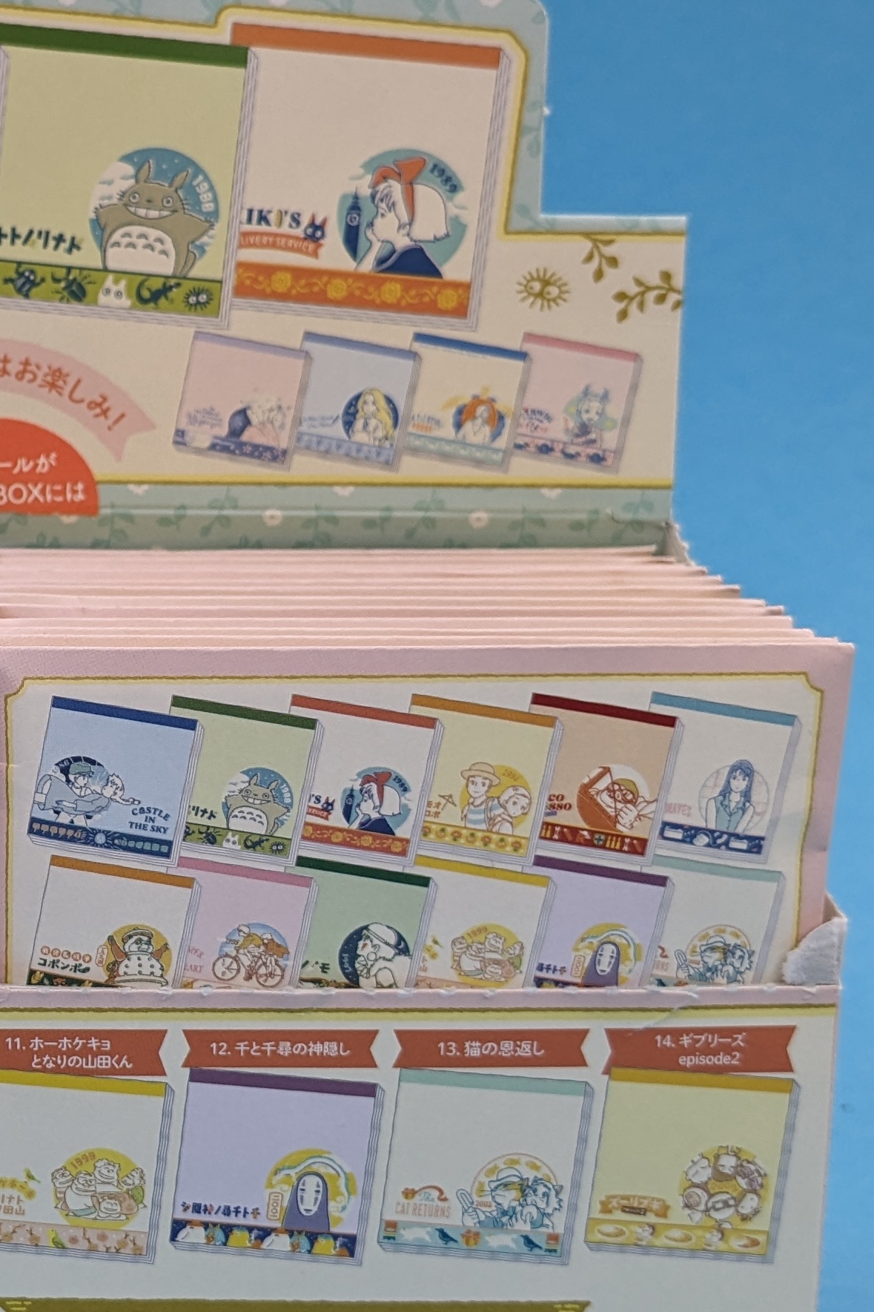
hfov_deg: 20.4
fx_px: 2331
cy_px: 699
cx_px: -44
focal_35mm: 64
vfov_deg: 31.4
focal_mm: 4.38
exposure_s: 1/99.9
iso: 99
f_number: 1.73
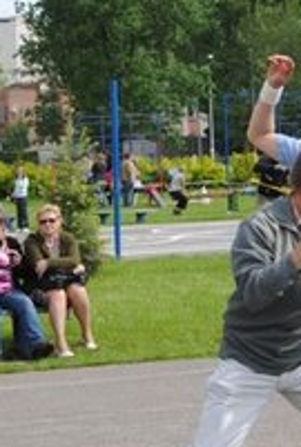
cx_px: 152
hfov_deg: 8.3
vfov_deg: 12.3
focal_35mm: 167
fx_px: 2078
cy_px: 88
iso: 140
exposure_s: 1/1000
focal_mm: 35
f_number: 4.5
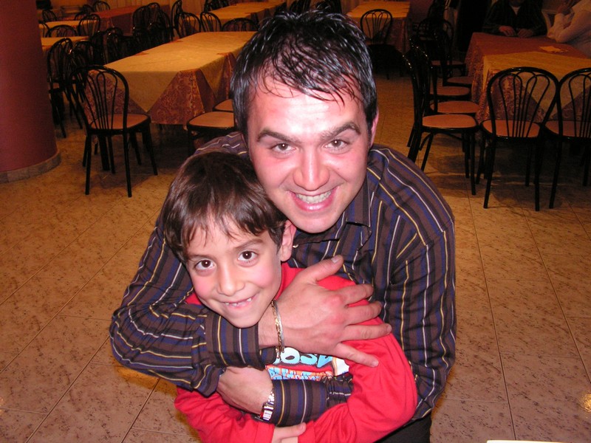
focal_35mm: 36
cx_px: 296
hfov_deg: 51.4
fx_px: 615
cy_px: 222
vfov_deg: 39.7
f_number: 3.2
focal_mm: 6
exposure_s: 1/40
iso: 200
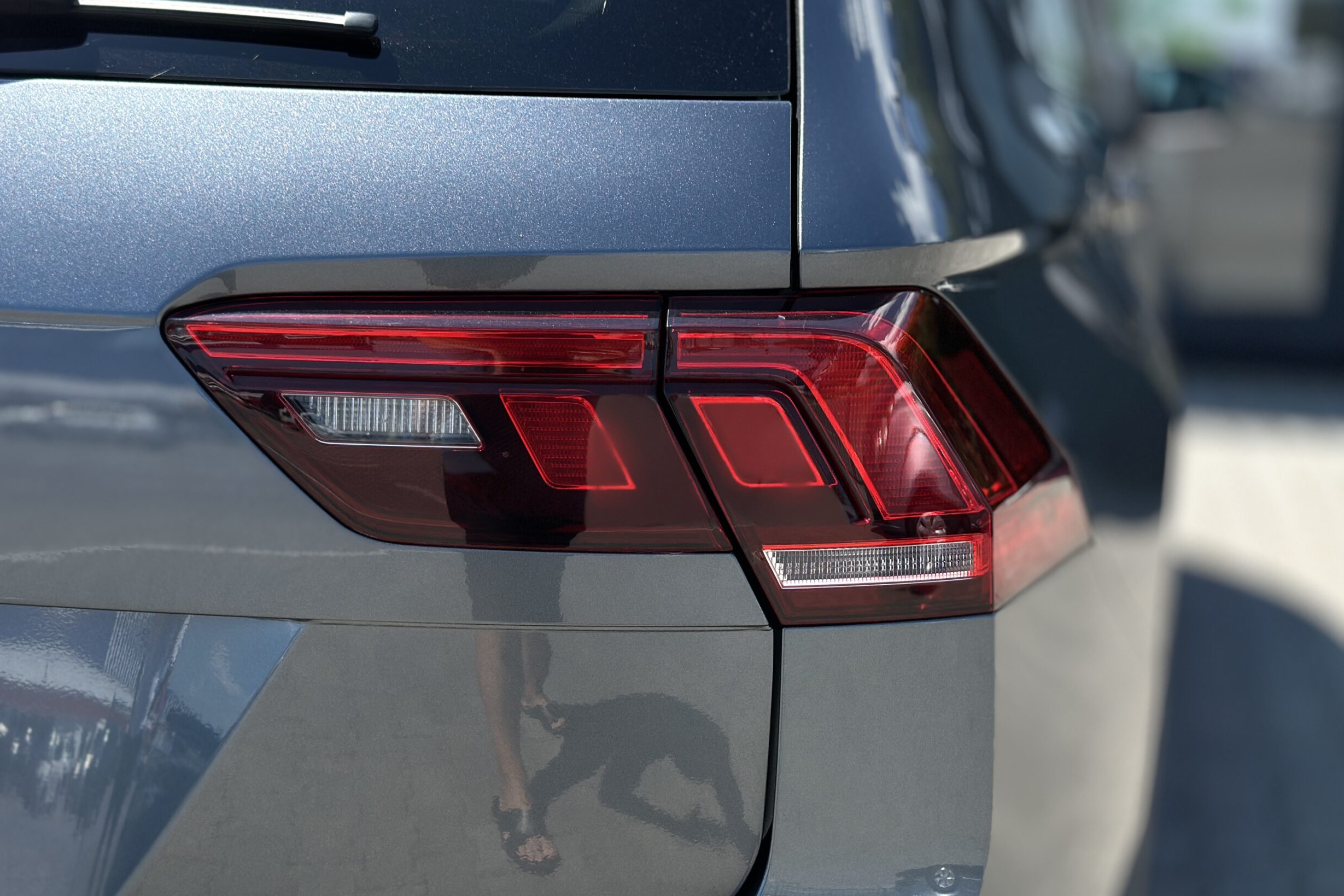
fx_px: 1941
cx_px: 650
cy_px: 496
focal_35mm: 52
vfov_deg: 26.0
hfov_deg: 38.2
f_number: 1.78
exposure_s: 1/2532
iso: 80
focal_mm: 6.86
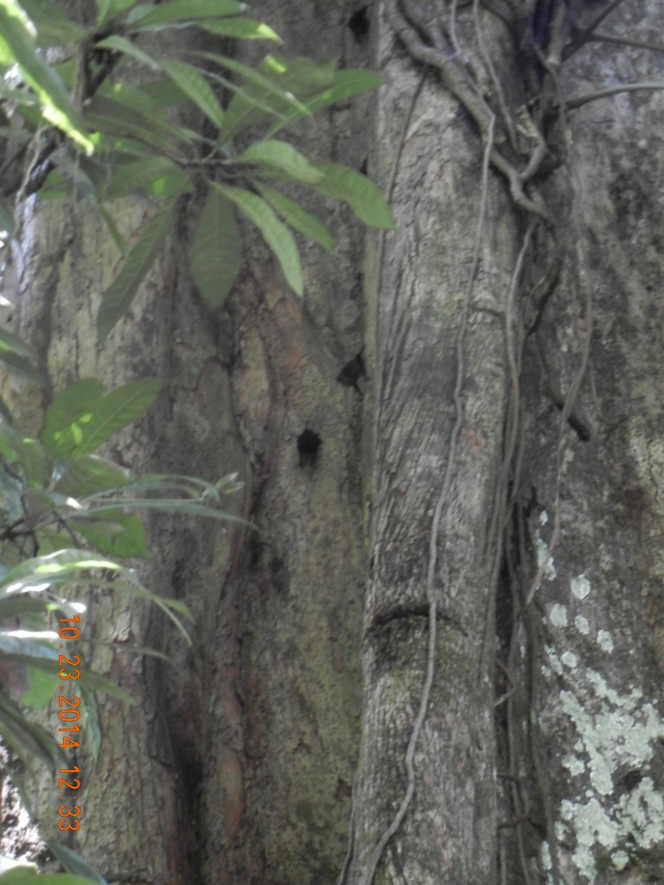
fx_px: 3402
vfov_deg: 14.8
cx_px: 332
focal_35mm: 133
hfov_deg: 11.1
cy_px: 442
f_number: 4.6
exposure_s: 1/2.4
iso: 200
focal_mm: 24
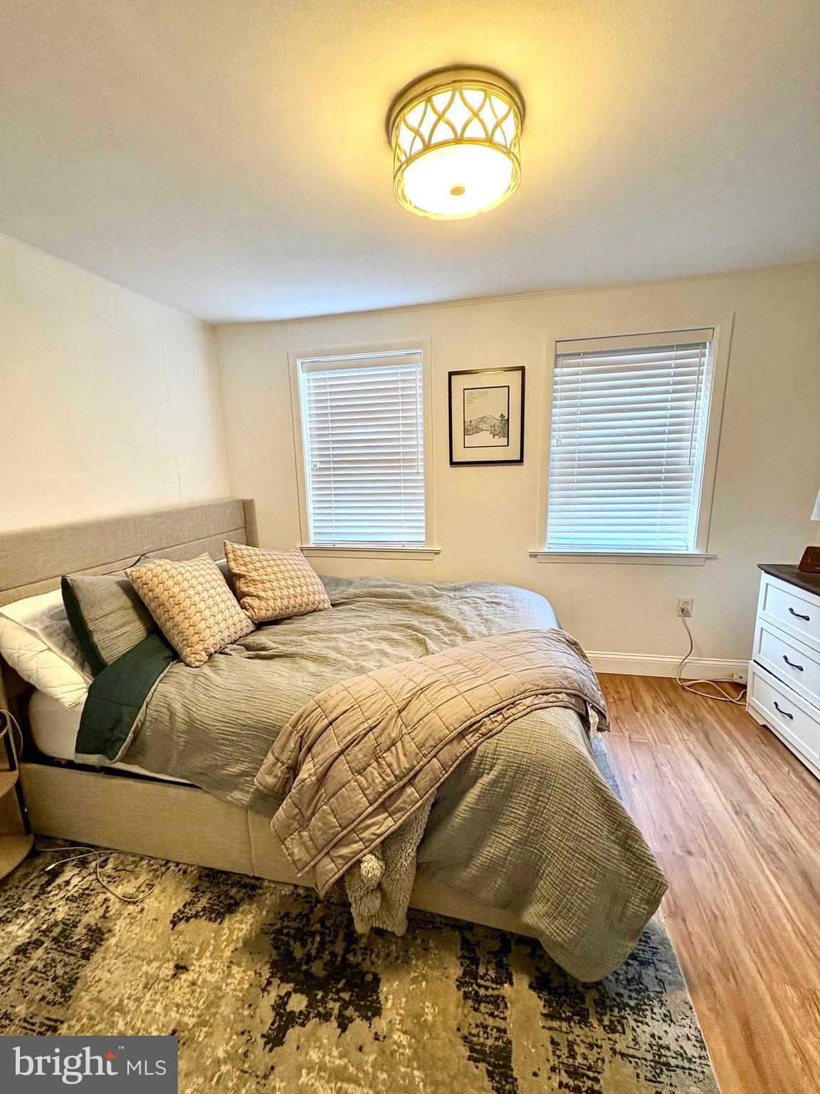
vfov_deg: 102.1
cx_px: 410
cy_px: 547
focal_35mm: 14
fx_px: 442
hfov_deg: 85.7
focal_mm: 2.22
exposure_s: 1/60
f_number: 2.2
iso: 125
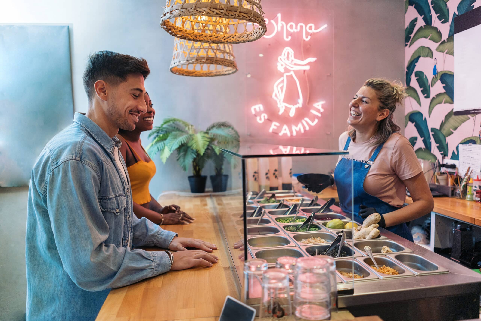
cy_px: 160
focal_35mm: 28
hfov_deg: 65.5
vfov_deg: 46.4
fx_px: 374
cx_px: 240
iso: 400
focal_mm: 28
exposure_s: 1/400
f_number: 2
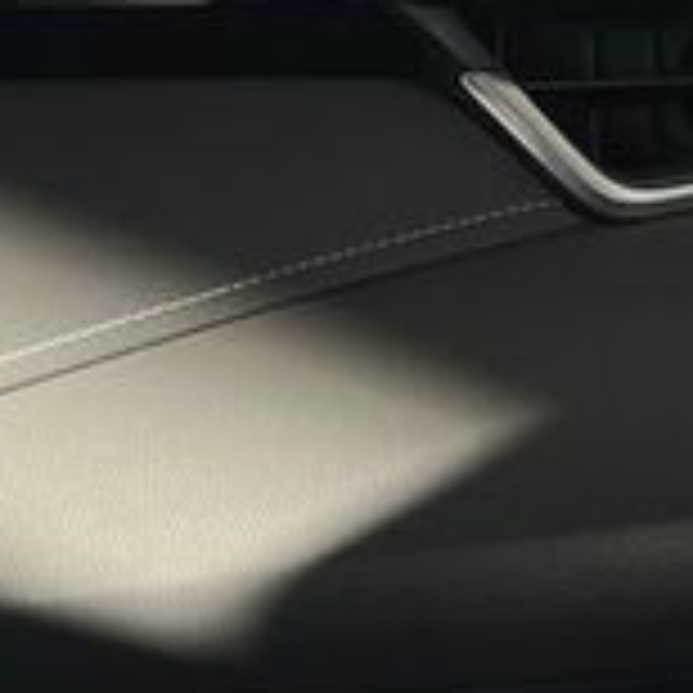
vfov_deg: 11.4
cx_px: -1566
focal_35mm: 153
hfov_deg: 8.8
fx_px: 3465
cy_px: 104
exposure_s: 1/191
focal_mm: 5.1
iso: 40
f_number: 1.6
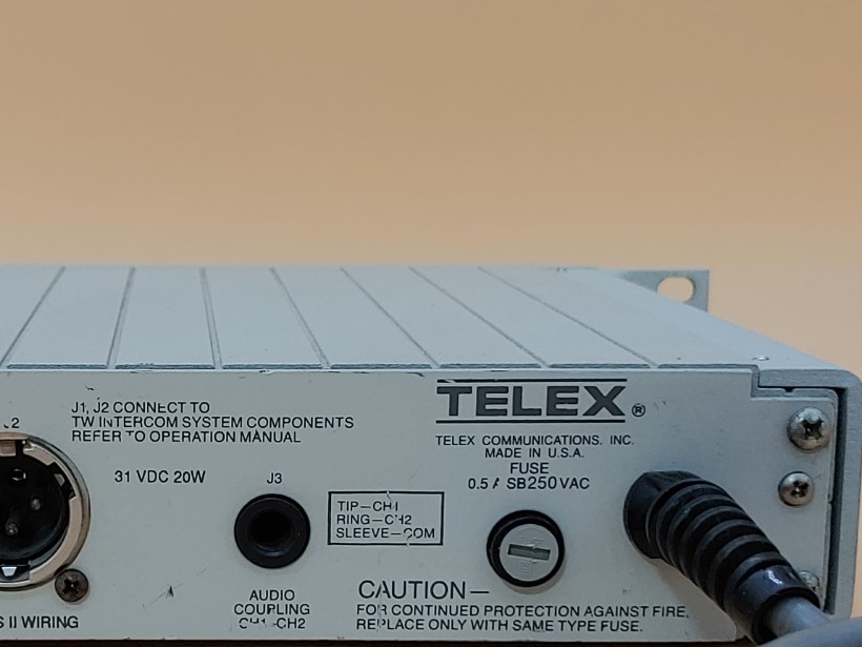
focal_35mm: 72
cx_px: 166
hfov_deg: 26.5
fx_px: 1793
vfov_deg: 20.2
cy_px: 504
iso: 50
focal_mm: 4.36
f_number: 1.8
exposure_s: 1/62
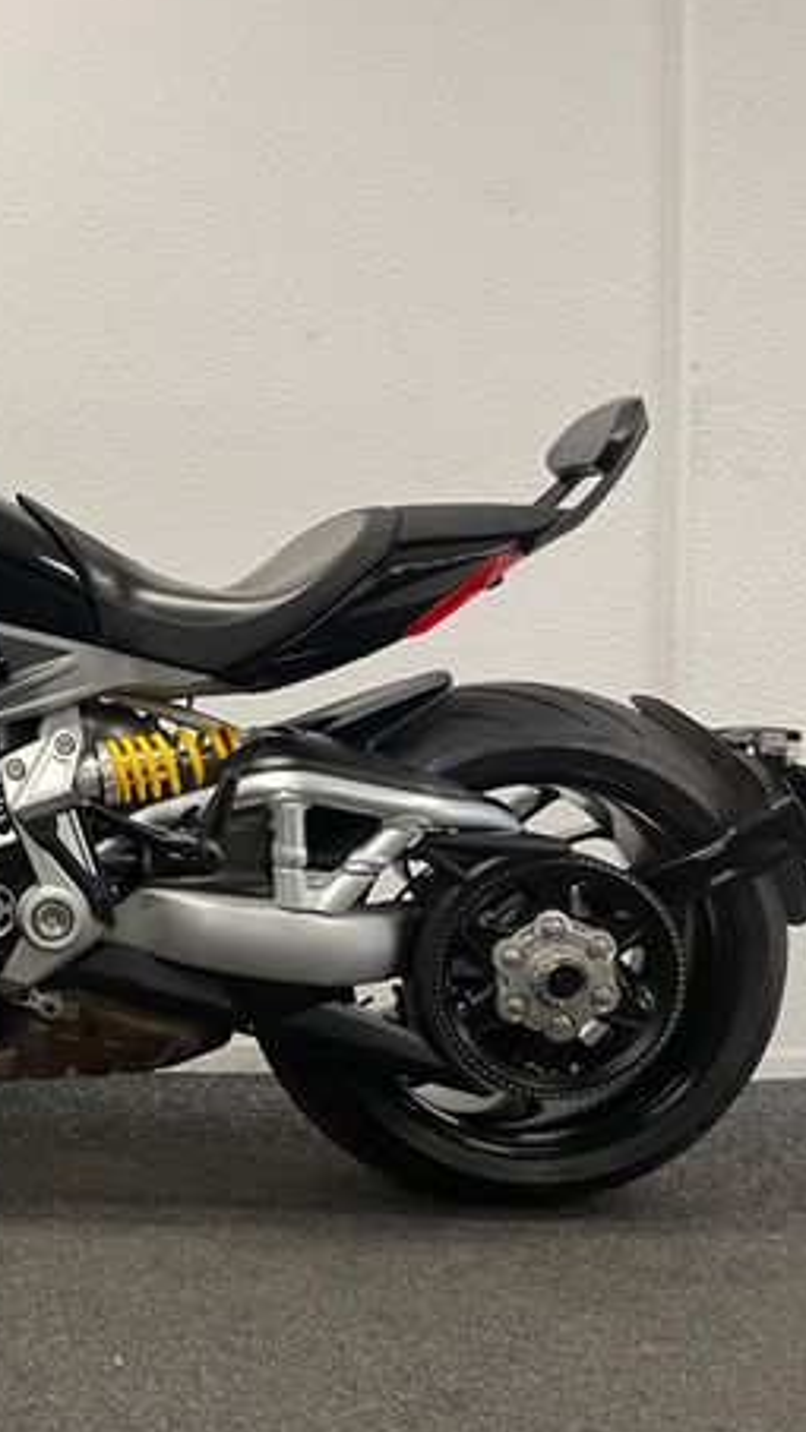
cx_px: -98
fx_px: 1519
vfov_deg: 50.5
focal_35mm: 40
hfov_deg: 27.1
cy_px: 708
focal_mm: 5.1
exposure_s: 1/50
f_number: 1.6
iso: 80
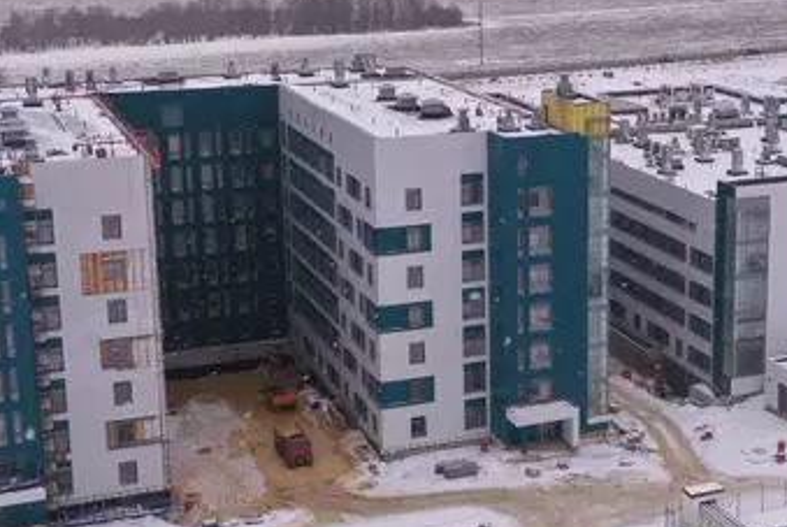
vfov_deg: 20.6
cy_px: 214
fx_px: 1445
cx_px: 592
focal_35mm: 66
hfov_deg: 30.0
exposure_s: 1/640
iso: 100
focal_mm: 10.26
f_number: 3.5
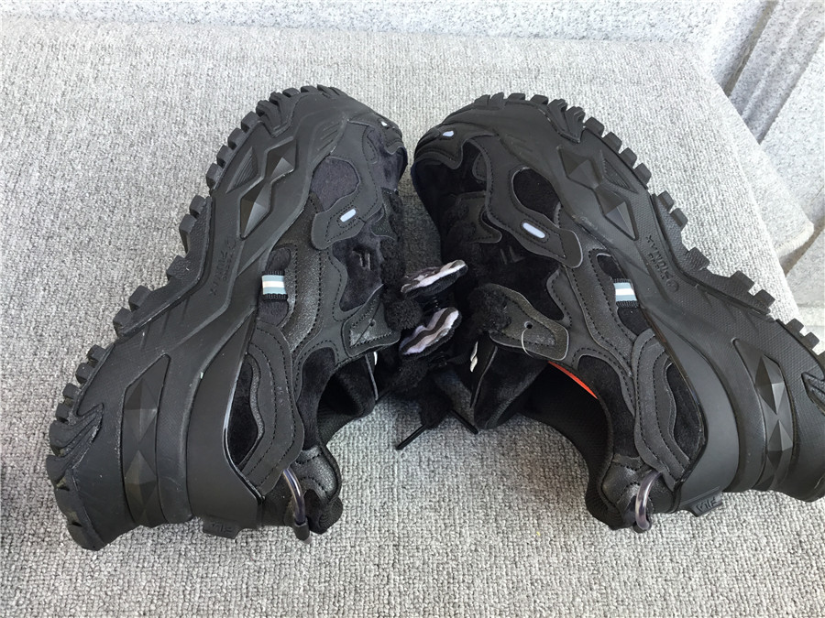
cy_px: 309
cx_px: 412
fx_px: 739
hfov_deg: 58.4
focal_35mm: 31
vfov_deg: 45.4
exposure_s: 1/100
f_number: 2.4
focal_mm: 3.3
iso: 40
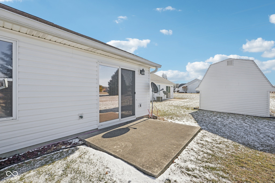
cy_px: 92
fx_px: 122
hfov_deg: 96.7
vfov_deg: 73.7
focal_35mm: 16
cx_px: 138
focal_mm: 16
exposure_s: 1/320
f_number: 8
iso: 100
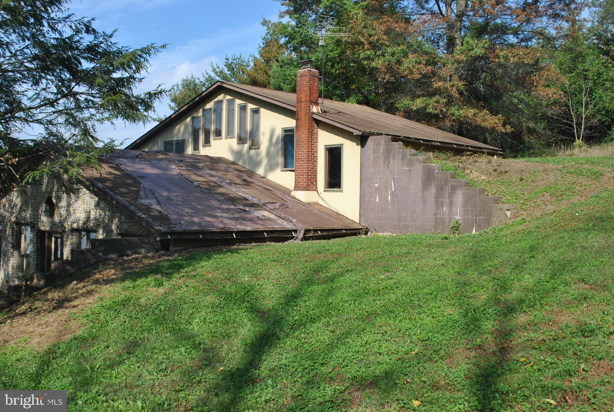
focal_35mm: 36
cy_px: 206
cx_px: 307
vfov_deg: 37.0
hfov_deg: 53.0
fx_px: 615
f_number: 8
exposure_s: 1/250
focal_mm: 24
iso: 100
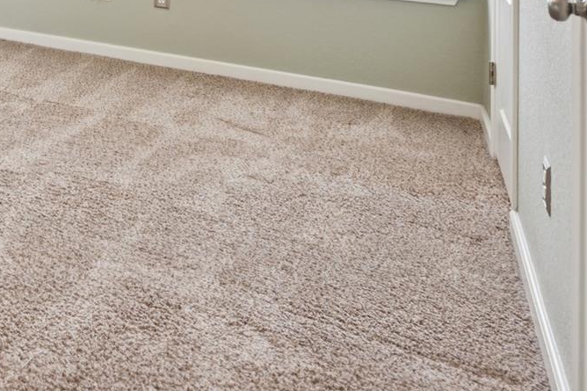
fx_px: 750
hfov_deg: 31.9
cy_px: -171
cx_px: -187
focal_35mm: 46
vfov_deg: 24.0
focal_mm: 15
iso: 100
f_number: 5.6
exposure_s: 1/45
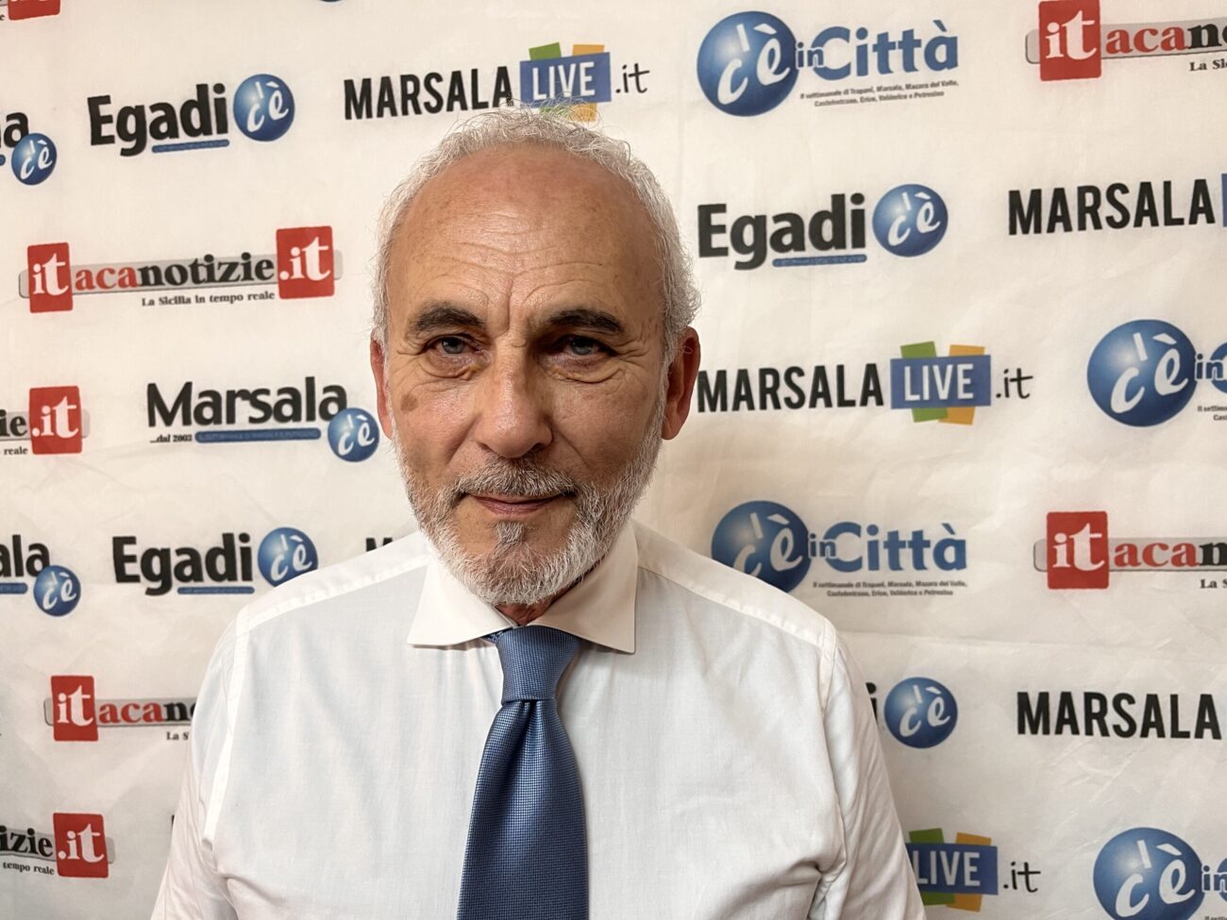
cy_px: 460
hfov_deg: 67.3
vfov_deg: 53.1
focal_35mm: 26
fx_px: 922
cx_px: 614
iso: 80
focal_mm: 5.1
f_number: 1.6
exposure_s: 1/50
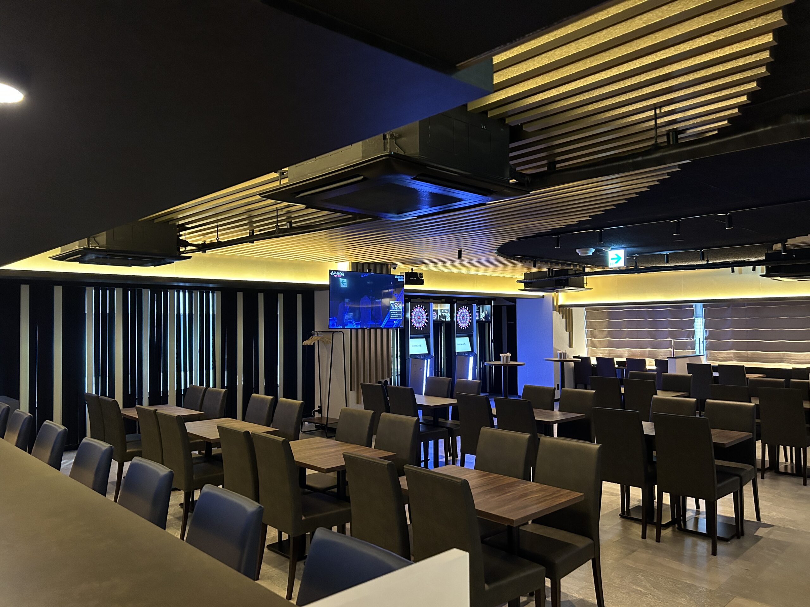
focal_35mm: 26
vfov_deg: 53.1
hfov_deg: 67.3
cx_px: 405
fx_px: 608
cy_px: 304
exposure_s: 1/40
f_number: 1.5
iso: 500
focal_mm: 5.7
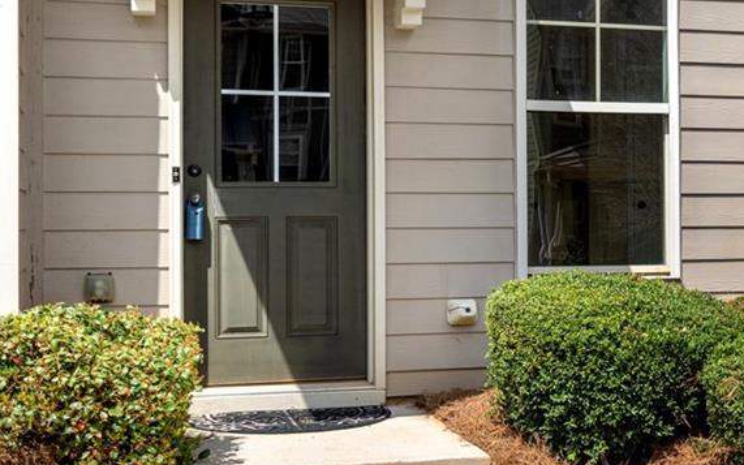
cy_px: 193
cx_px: 573
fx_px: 1298
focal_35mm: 64
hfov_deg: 31.3
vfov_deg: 20.3
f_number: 8
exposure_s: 1/500
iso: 320
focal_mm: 35
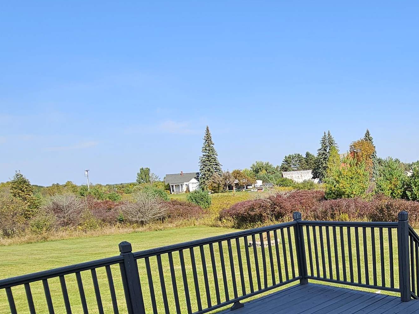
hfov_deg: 55.4
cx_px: 341
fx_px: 363
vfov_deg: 45.3
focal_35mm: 30
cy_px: 233
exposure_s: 1/1429
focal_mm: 2.2
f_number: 2.2
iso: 50
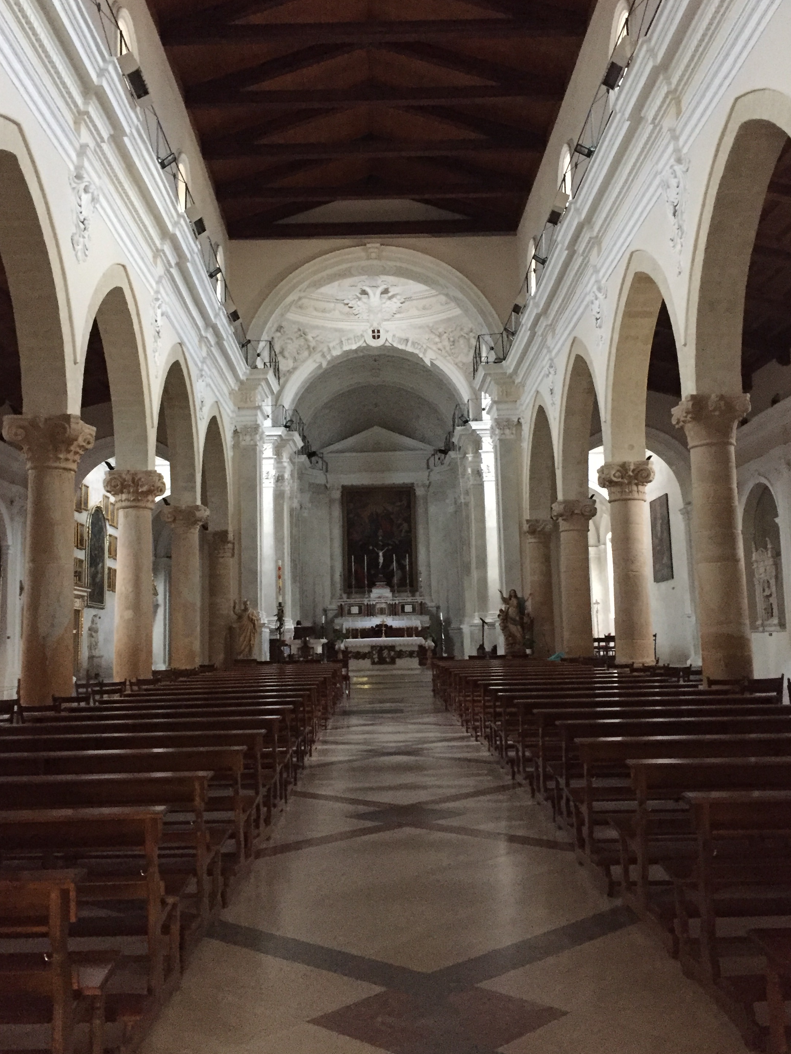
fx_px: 1005
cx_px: 371
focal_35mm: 33
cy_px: 493
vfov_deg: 55.3
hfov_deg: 42.9
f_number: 2.2
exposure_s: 1/17
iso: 400
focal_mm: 4.15
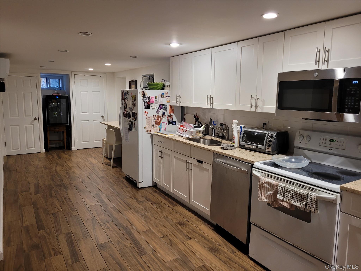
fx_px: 271
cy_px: 136
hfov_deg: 67.3
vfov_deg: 53.1
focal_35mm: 26
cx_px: 180
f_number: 1.8
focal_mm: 5.4
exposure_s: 1/40
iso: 250
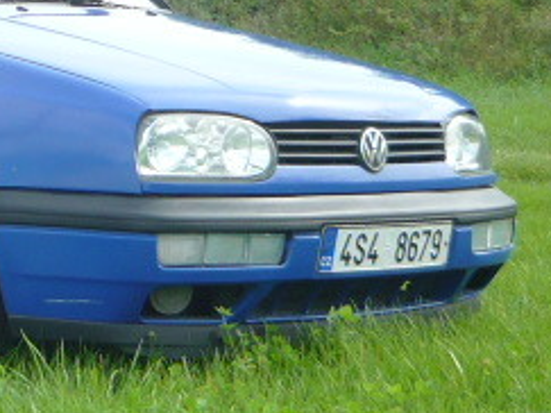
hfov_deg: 12.5
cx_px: -163
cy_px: 91
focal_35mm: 153
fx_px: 2434
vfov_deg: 9.7
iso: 100
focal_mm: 6
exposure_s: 1/500
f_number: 2.9
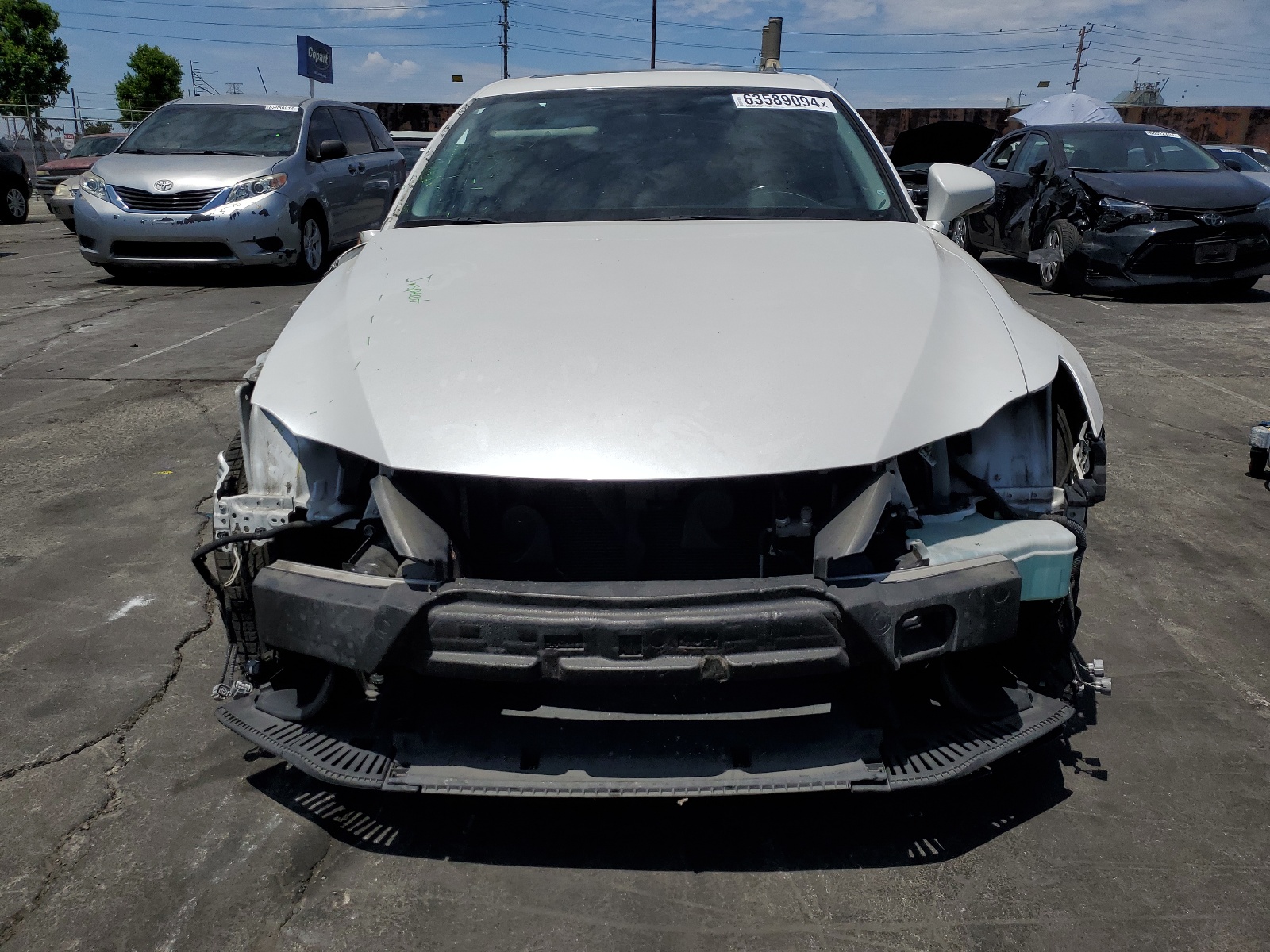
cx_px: 635
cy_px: 476
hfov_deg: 67.3
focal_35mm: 26
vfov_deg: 53.1
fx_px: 954
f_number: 1.5
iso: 51
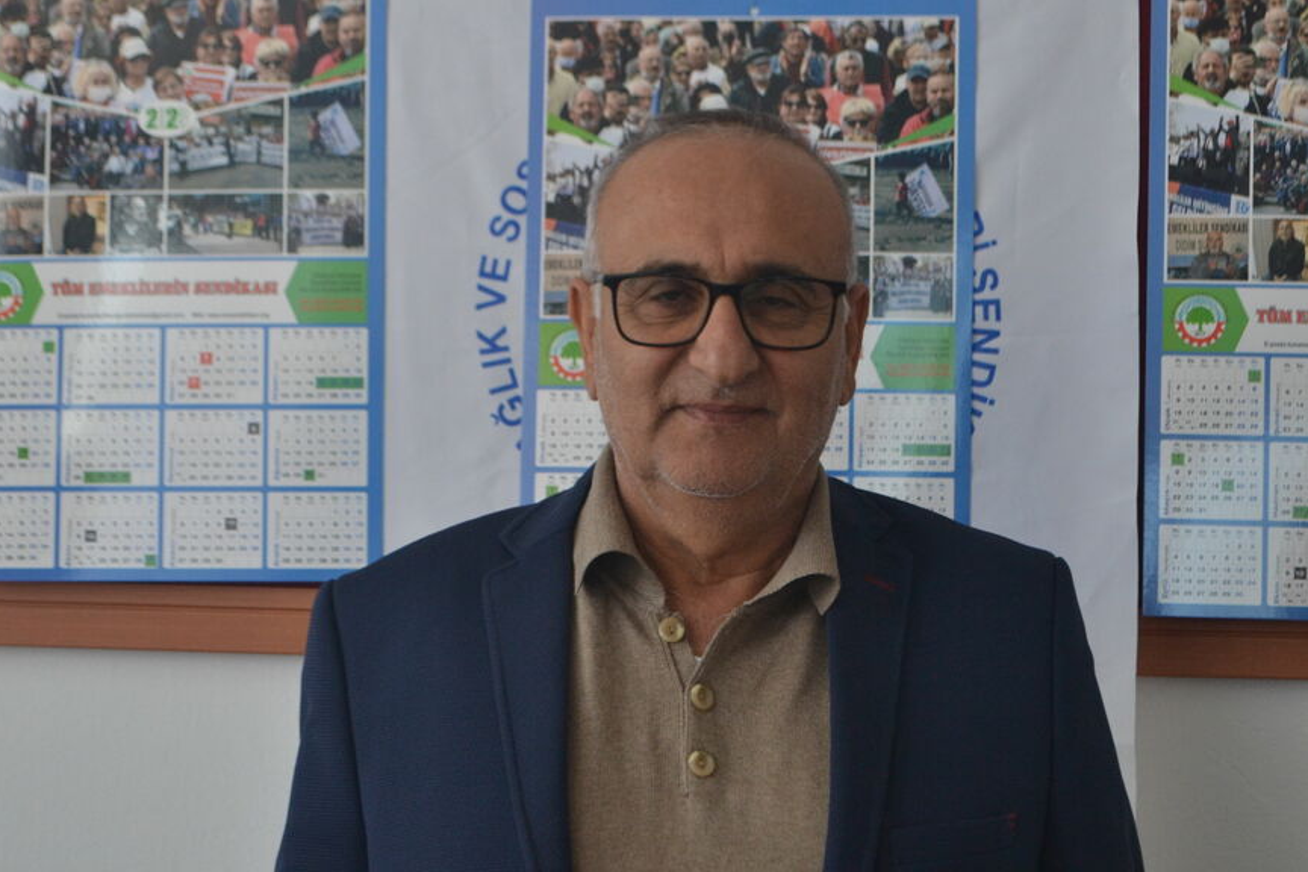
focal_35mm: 80
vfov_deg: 17.1
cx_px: 695
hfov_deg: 25.4
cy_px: 367
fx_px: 2906
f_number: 5
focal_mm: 36
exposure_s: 1/60
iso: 640
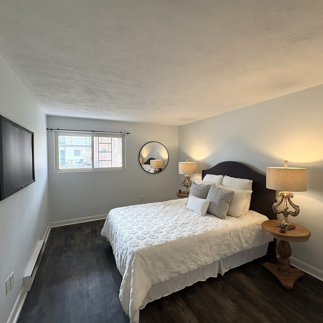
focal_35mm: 17
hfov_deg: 83.9
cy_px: 159
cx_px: 172
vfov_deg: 84.0
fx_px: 179
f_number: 2.2
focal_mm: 2.22
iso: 200
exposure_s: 1/120
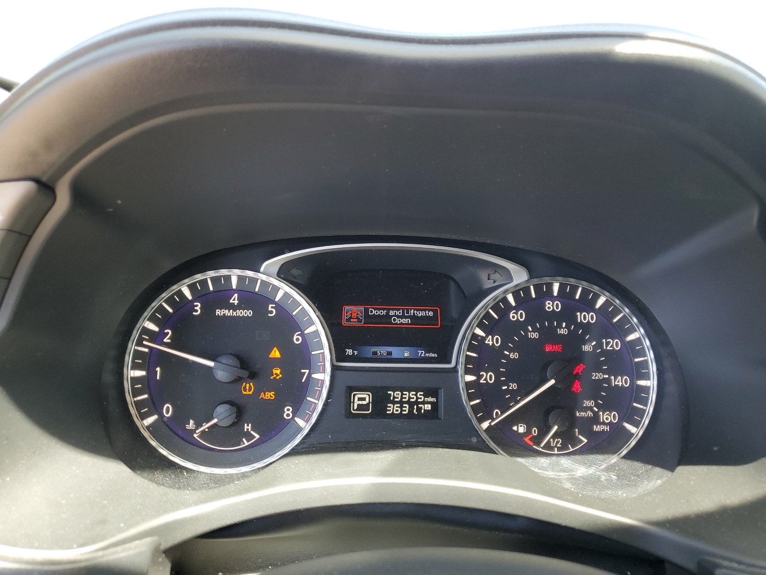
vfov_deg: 53.1
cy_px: 288
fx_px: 575
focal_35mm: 26
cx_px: 383
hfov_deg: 67.3
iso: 51
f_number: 1.5
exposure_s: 1/120
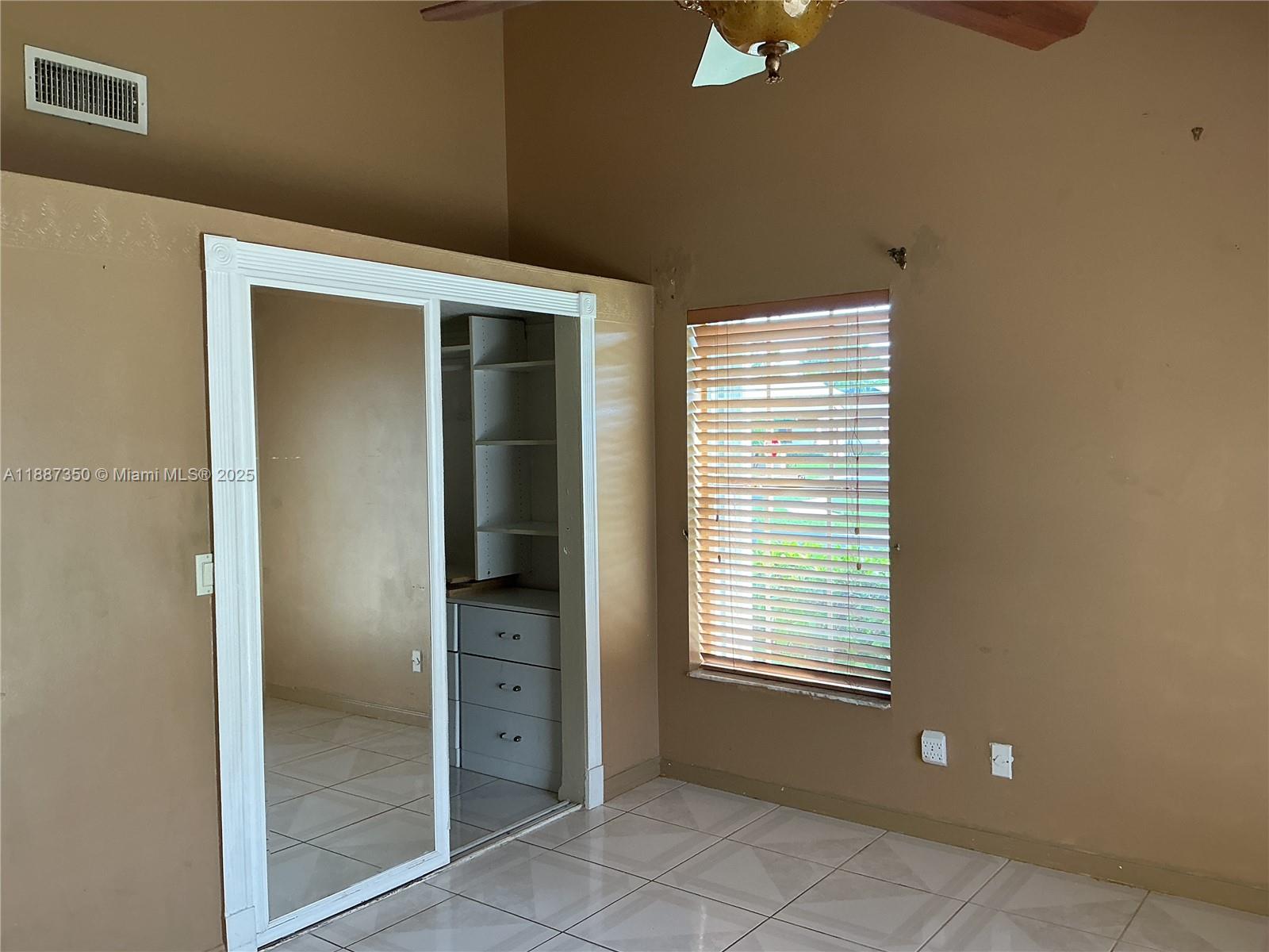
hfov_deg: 61.7
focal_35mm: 29
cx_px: 634
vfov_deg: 48.2
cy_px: 476
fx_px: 1063
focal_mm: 3
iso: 64
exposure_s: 1/60
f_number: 1.8
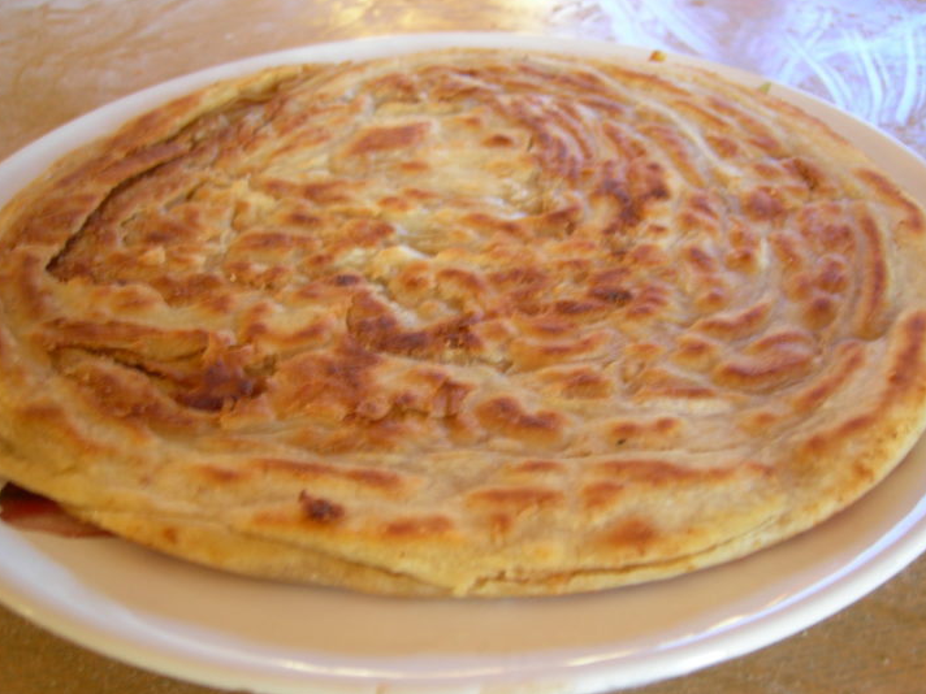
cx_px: 480
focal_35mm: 41
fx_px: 1097
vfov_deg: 35.1
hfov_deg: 45.8
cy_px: 324
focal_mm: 8
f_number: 2.8
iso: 64
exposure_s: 1/5.9
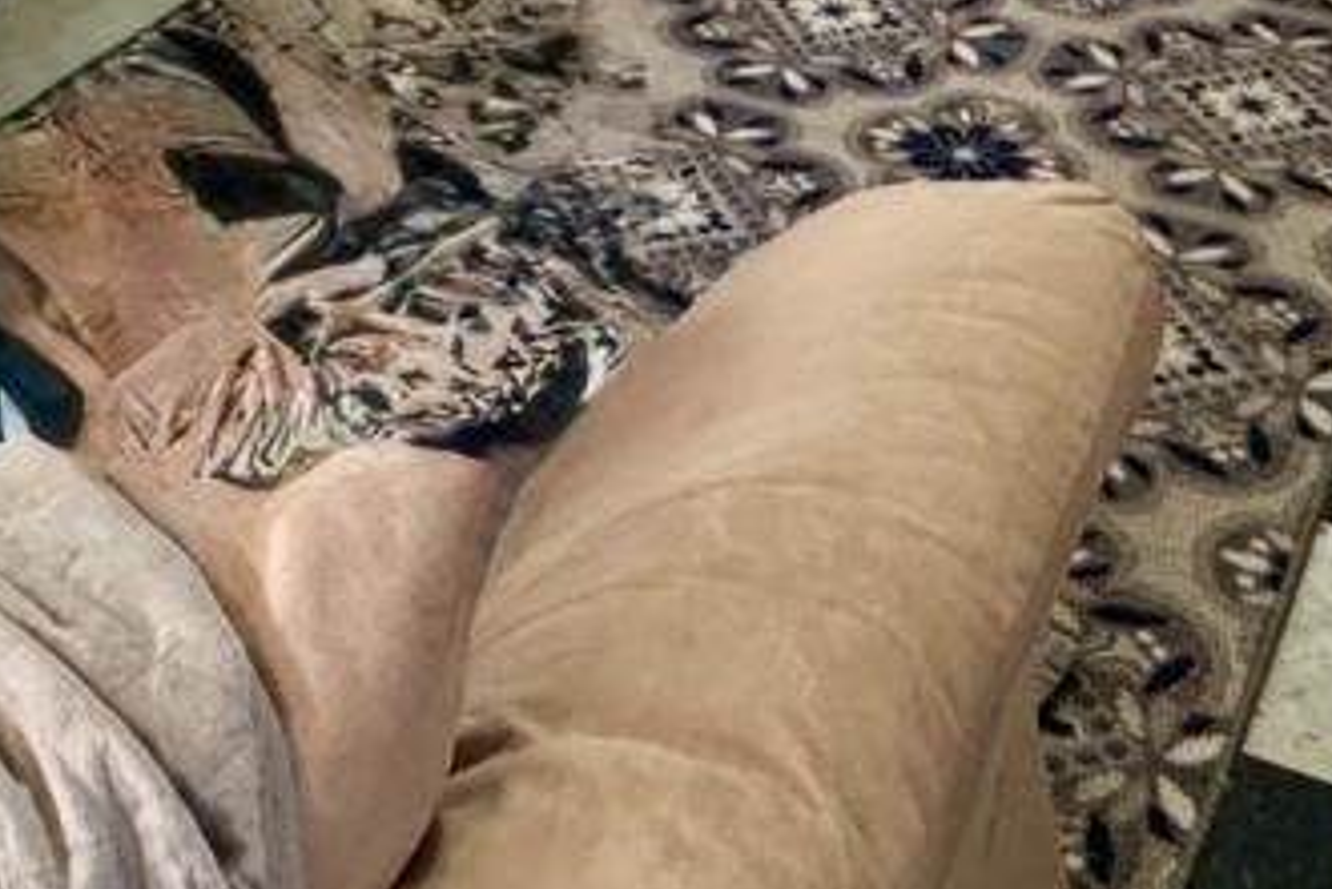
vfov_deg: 16.2
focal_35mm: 66
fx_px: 2443
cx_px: 531
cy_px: -871
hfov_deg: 30.4
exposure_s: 1/60
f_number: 2.2
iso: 320
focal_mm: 2.22
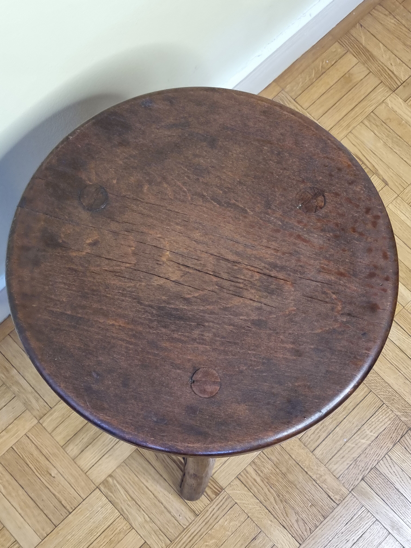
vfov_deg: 67.3
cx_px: 206
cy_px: 274
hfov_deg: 53.1
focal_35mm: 26
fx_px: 412
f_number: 1.8
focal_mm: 5.4
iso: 320
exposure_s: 1/100
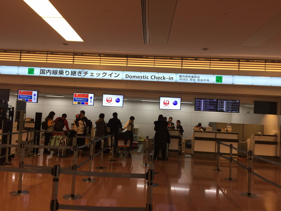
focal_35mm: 29
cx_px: 140
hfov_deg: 61.7
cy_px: 106
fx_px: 235
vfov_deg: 48.2
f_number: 2.2
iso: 32
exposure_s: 1/40
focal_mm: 4.15
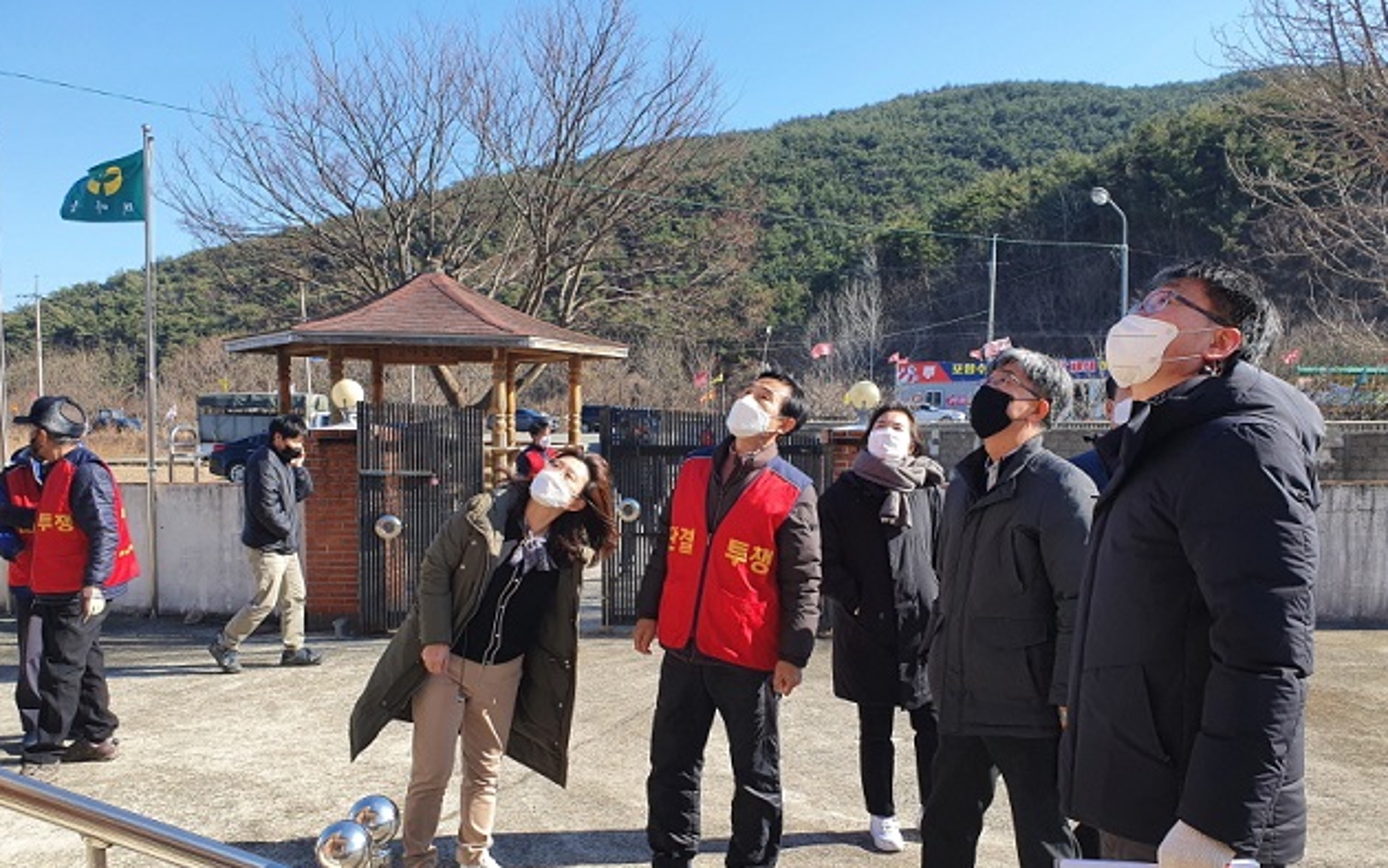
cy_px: 489
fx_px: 1059
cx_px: 694
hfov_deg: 66.5
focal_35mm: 28
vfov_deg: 44.5
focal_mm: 4.32
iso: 50
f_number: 2.4
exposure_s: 1/746
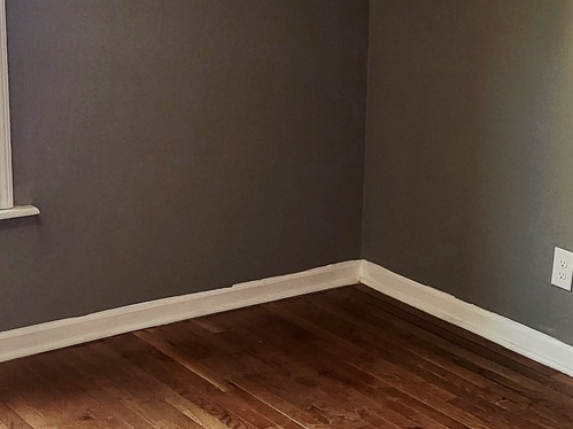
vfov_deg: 19.6
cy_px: 242
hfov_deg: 26.0
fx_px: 1241
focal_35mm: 75
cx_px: 280
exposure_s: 1/120
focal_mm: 4.25
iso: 200
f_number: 1.8
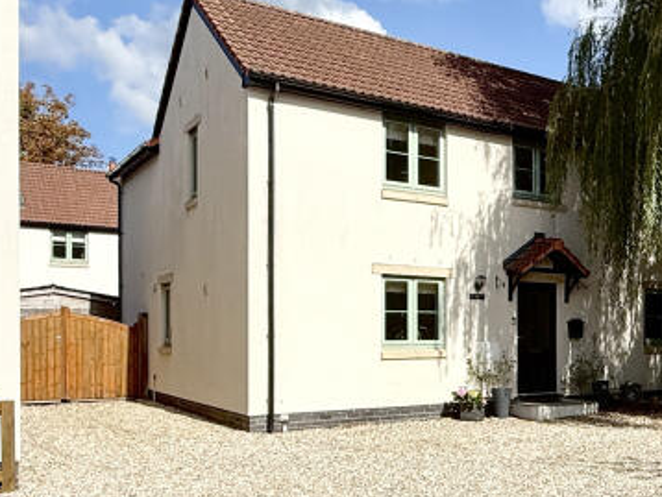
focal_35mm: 40
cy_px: 279
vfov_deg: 36.0
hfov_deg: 42.9
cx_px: 594
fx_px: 765
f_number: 2.2
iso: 50
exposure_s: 1/3460
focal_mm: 2.22
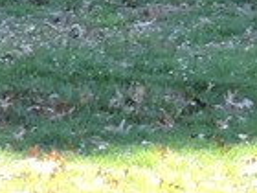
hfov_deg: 1.5
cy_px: -393
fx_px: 9793
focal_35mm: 1319
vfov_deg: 1.1
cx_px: 670
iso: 125
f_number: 5.3
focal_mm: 32.2
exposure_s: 1/60
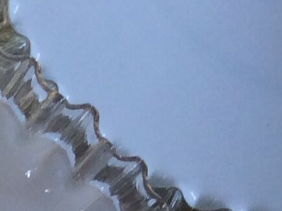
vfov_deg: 7.4
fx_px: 1562
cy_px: 433
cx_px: -304
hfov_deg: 9.5
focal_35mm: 192
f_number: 2.4
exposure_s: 1/25
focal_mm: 3.3
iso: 40
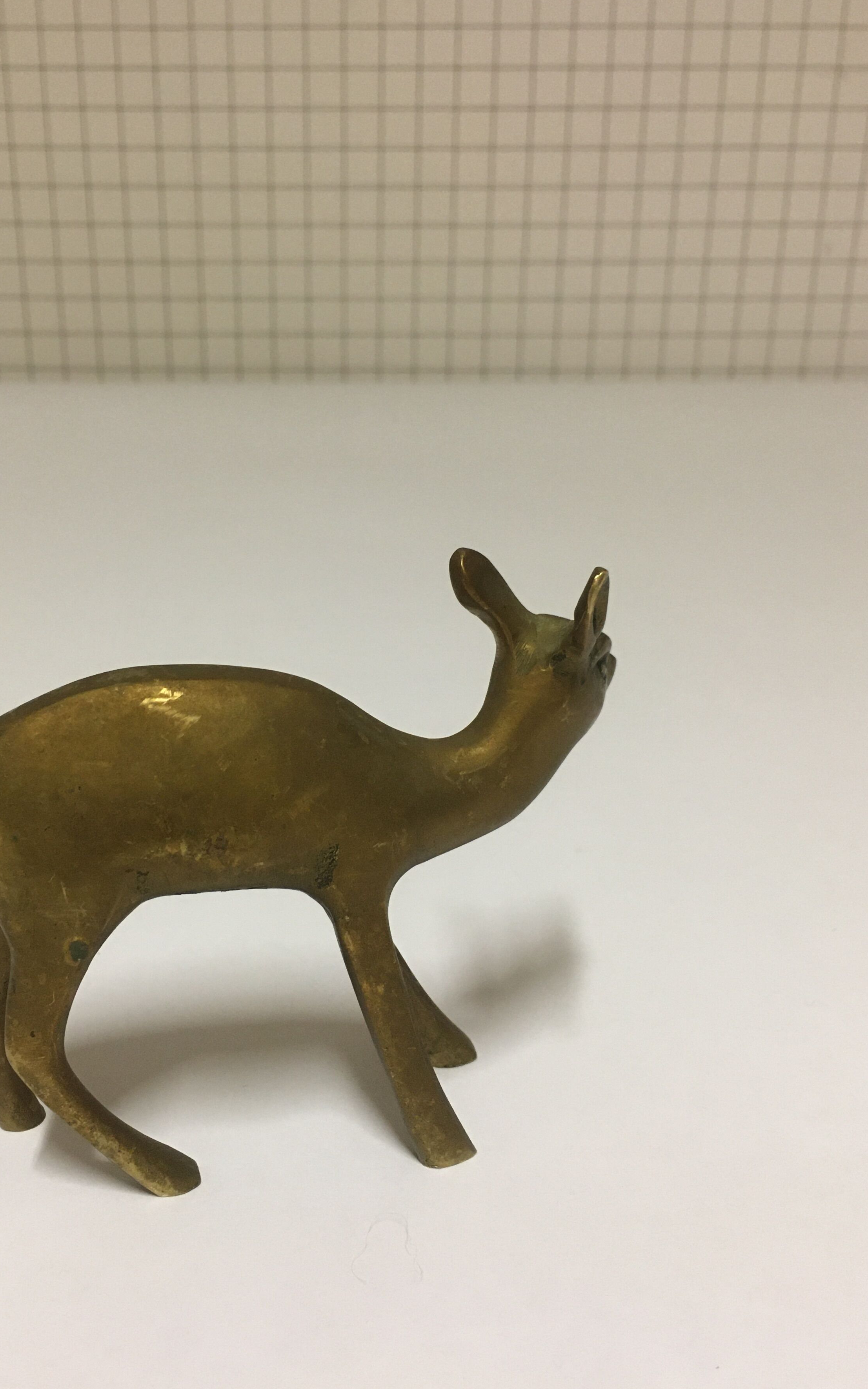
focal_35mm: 35
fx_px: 1325
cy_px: 681
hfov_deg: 36.2
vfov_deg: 55.3
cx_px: 351
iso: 160
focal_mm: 4.15
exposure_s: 1/33
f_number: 2.2
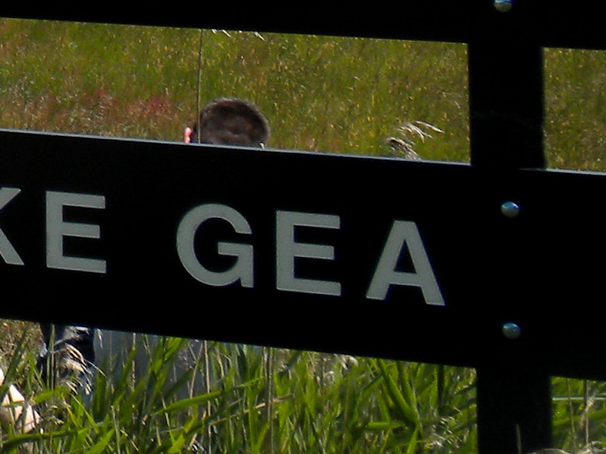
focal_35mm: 150
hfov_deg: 12.0
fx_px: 2626
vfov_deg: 9.4
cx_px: -511
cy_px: -392
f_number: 10
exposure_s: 1/91.6
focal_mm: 6.6
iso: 64
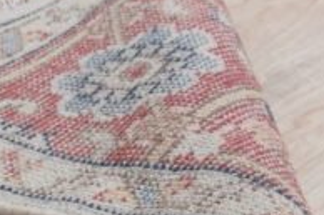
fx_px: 1250
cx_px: 114
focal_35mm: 139
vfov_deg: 9.8
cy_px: 182
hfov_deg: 14.7
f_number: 5
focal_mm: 30
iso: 500
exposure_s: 1/125
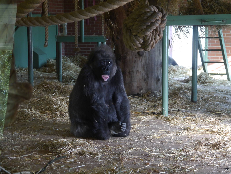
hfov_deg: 23.3
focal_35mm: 84
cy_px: 87
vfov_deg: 17.6
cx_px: 116
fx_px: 561
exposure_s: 1/50
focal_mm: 42
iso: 800
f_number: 5.6
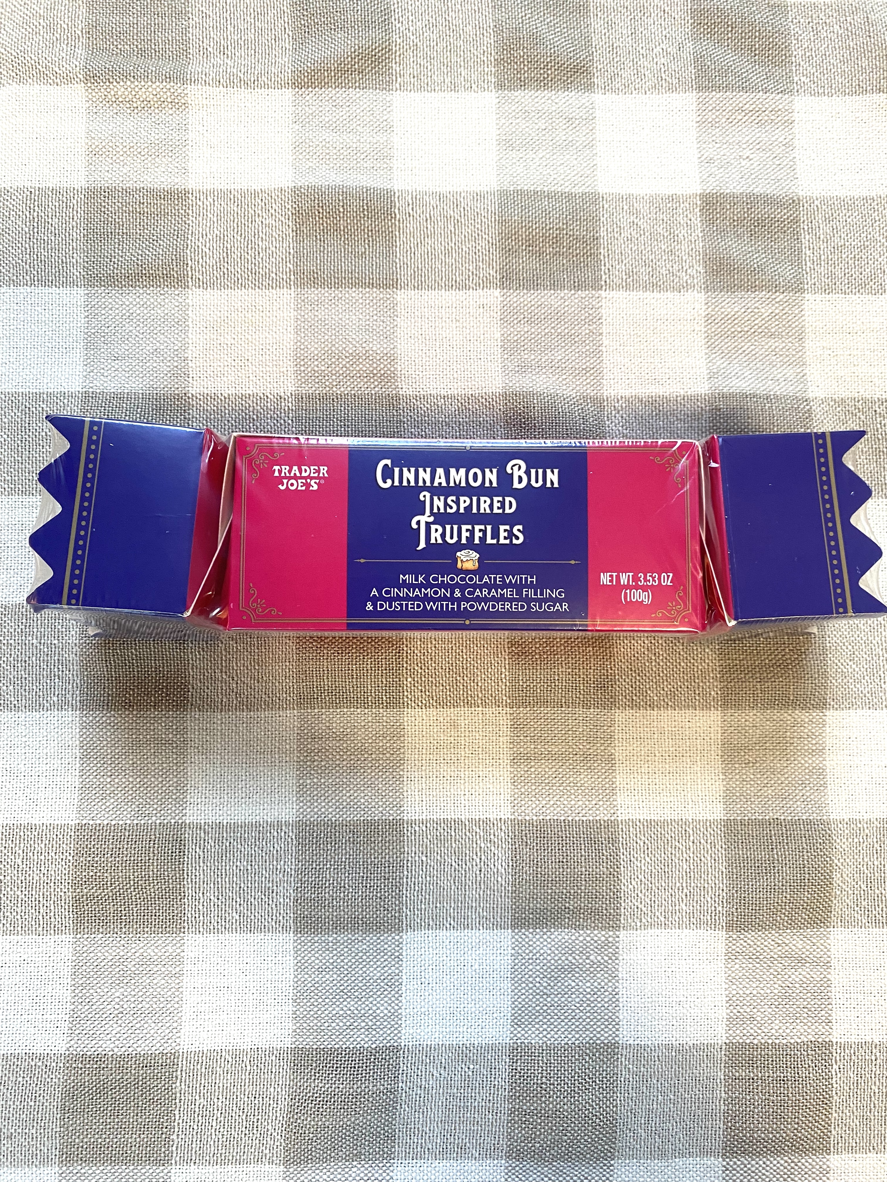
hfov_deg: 53.1
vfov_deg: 67.3
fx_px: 888
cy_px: 591
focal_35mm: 26
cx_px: 444
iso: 125
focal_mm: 4.25
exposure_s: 1/60
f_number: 1.8
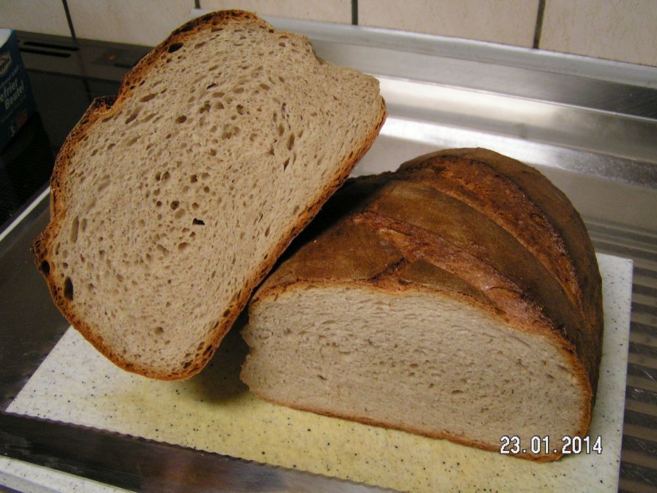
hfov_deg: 49.0
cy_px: 246
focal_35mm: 38
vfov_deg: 37.7
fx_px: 721
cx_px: 328
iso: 200
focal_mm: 5.8
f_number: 2.8
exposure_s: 1/13
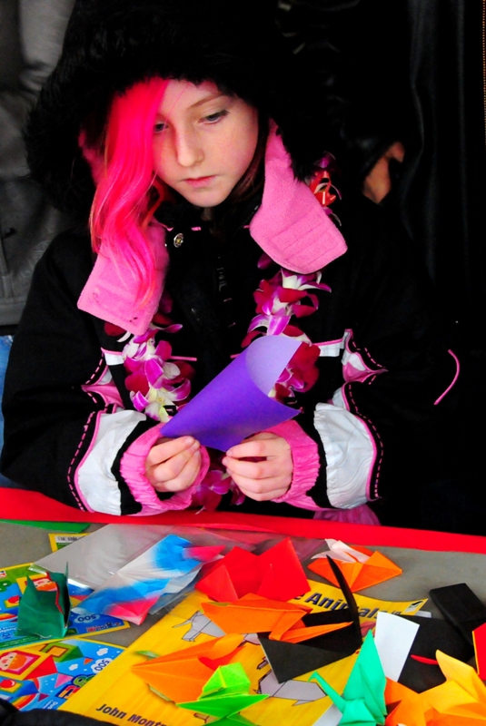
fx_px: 970
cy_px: 363
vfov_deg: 41.1
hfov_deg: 28.1
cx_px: 243
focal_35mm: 48
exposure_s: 1/40
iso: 3200
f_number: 6.3
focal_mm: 32
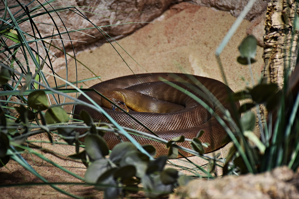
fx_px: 1395
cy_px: 100
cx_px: 150
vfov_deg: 8.2
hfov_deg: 12.2
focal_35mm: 168
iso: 400
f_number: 5.6
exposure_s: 1/250
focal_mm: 112
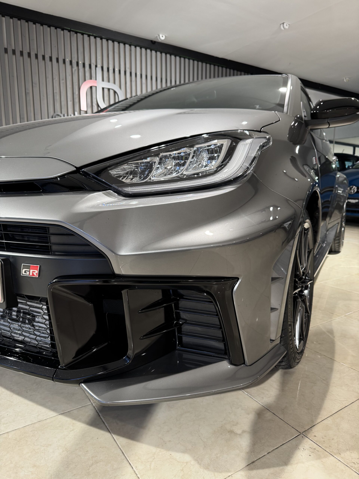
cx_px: 180
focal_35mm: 24
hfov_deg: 56.8
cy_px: 240
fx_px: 332
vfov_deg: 71.6
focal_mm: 6.76
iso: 125
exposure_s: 1/50
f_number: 1.78
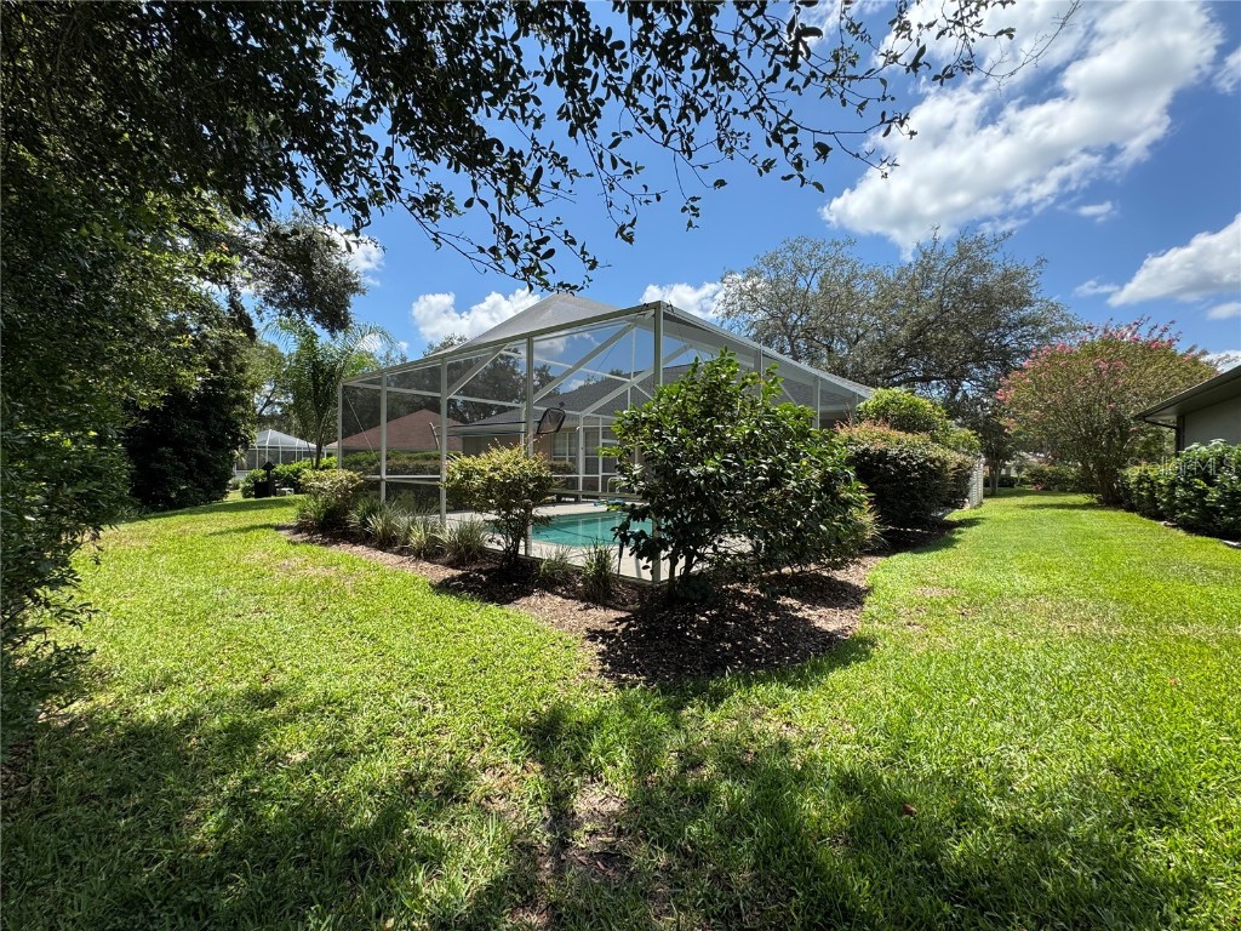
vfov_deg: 85.7
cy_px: 466
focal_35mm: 14
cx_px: 620
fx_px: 502
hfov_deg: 102.1
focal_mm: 2.22
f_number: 2.2
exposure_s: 1/840
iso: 40
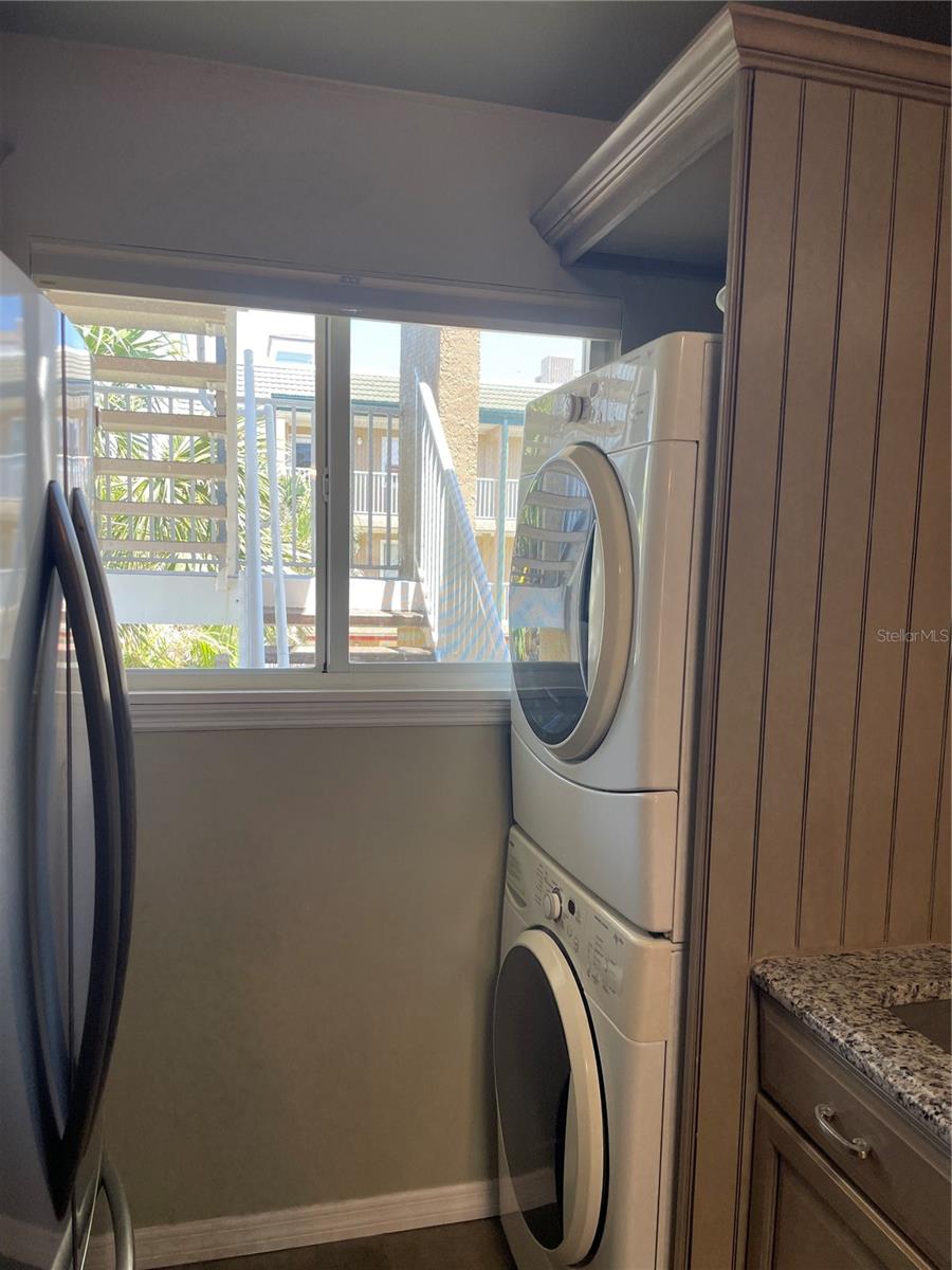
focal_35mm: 26
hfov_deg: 53.1
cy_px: 635
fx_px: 953
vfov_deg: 67.3
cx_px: 476
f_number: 1.6
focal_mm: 4.2
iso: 40
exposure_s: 1/120
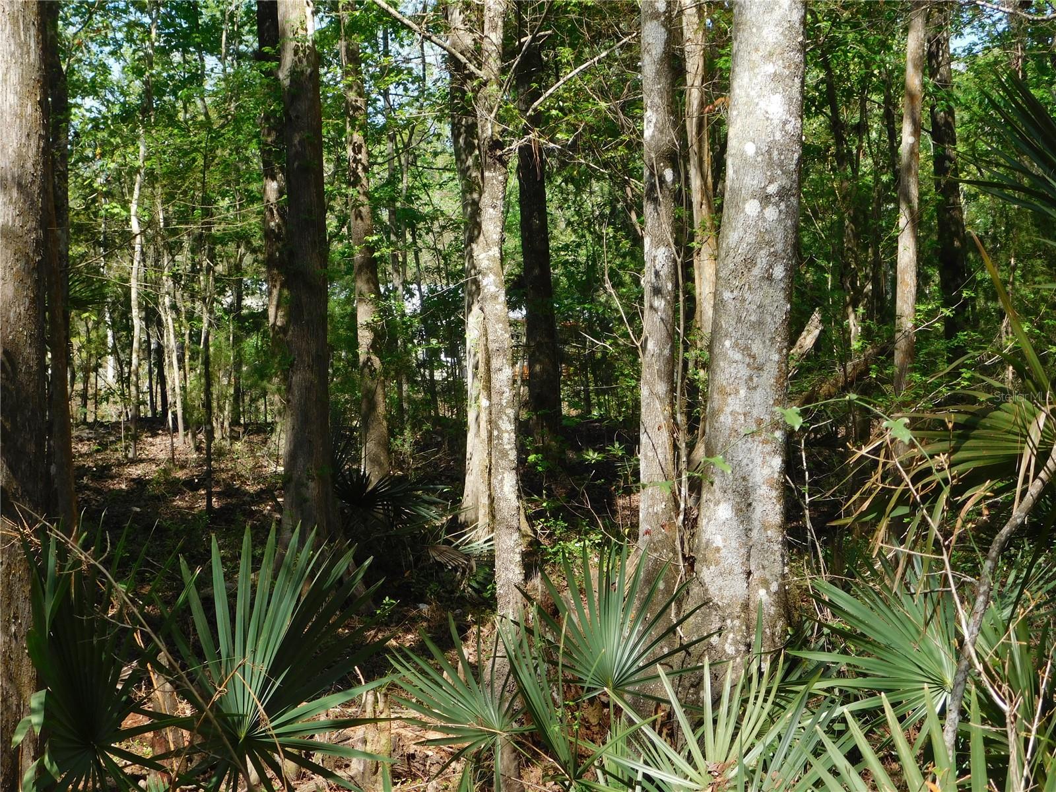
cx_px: 528
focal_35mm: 80
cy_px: 396
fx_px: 2440
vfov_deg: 18.4
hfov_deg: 24.4
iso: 125
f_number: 4.4
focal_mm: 14.2
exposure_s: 1/320
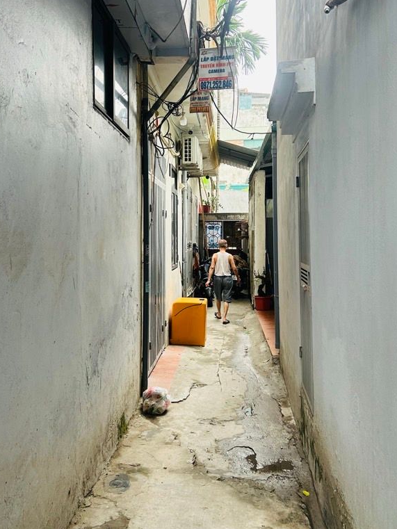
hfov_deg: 40.7
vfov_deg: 52.5
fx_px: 535
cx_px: 193
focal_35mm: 35
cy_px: 231
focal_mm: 5.7
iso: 80
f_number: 1.5
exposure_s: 1/121
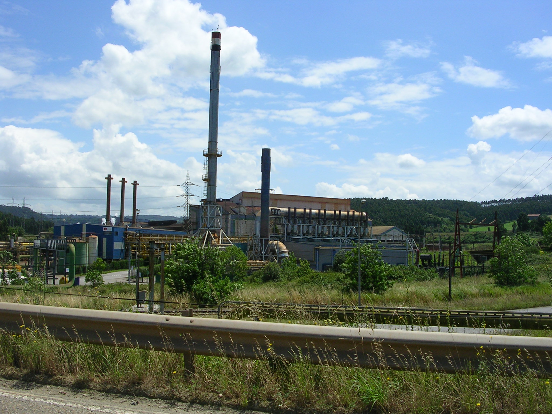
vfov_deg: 37.7
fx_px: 606
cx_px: 276
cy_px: 207
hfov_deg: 49.0
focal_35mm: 38
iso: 50
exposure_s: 1/413
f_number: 5.6
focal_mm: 5.8
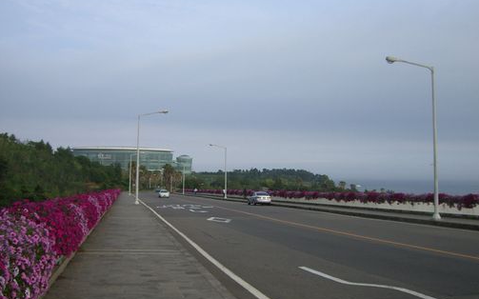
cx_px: 242
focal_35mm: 41
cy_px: 144
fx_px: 535
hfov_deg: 48.2
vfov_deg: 31.2
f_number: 4.3
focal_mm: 6.2
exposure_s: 1/400
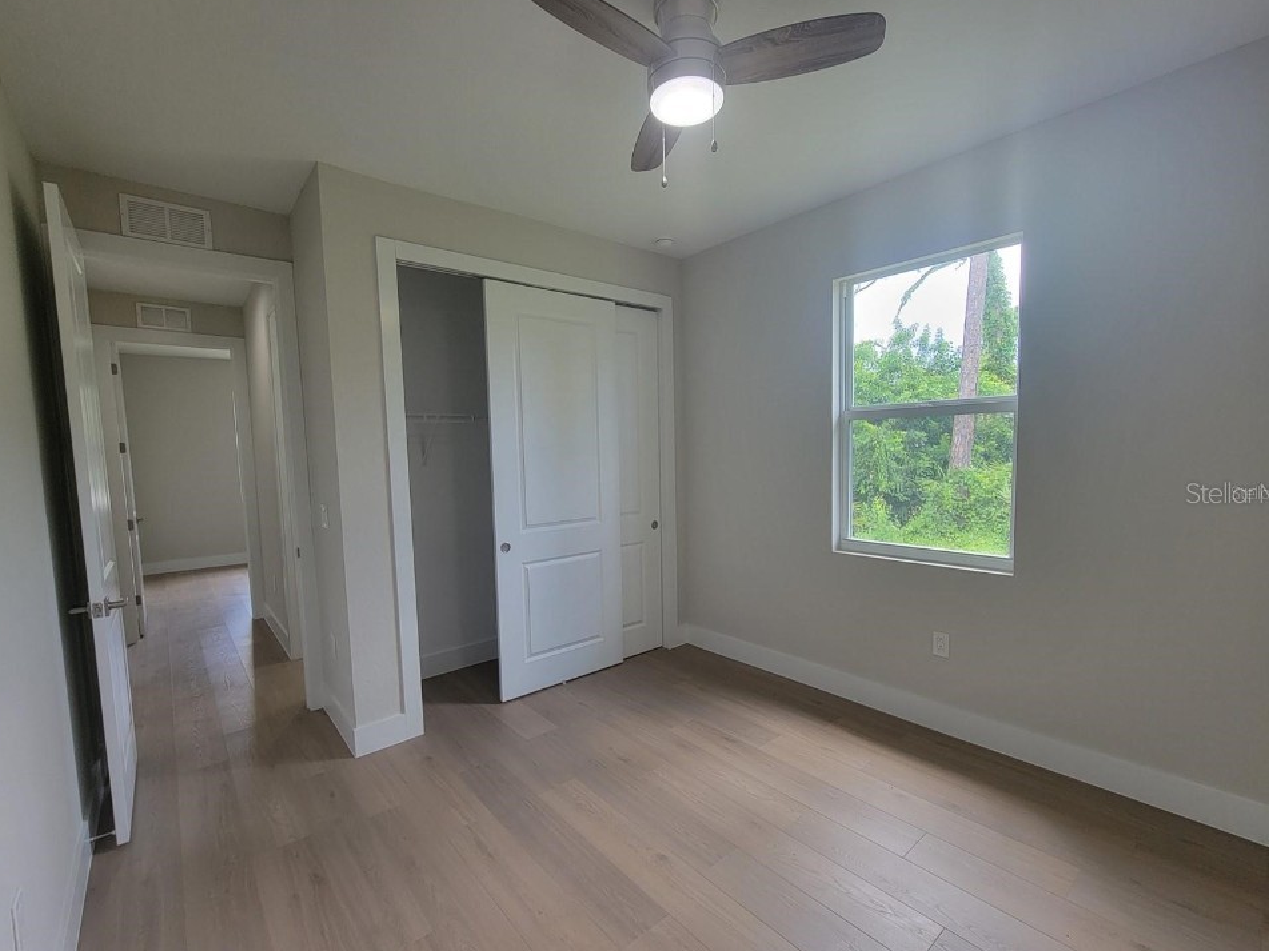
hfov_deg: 102.1
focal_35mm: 14
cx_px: 628
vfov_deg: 85.6
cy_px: 492
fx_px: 513
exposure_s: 1/120
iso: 100
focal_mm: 2.2
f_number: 2.2
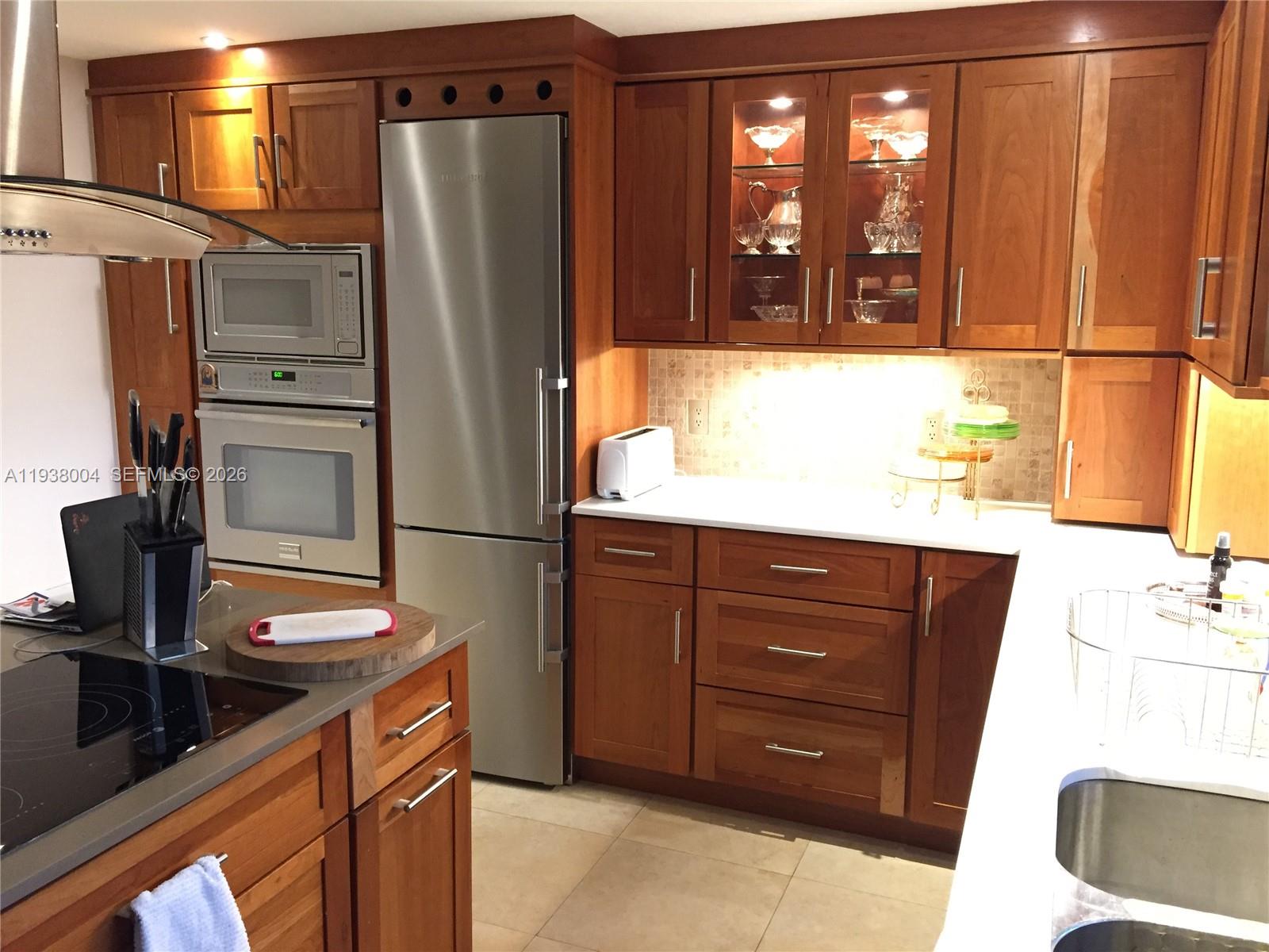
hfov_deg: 61.7
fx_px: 1063
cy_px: 476
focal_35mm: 29
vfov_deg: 48.2
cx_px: 634
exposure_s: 1/30
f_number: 2.2
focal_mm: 4.15
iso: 200
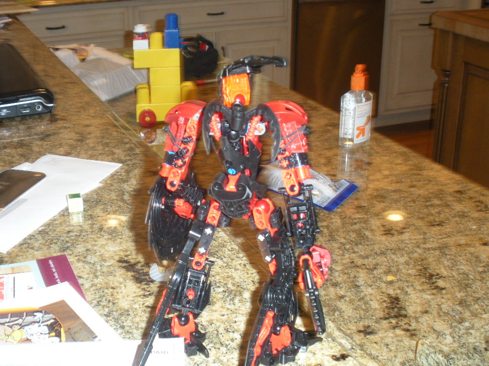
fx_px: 735
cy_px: 183
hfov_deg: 36.8
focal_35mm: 52
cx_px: 244
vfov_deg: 28.0
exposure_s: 1/30
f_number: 4.4
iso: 189
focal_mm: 9.1
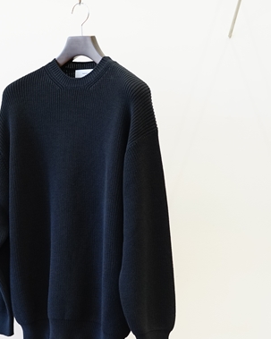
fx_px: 1093
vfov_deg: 17.6
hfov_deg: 14.0
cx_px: 30
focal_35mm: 109
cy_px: 198
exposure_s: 1/60
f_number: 4
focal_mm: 55
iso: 1000
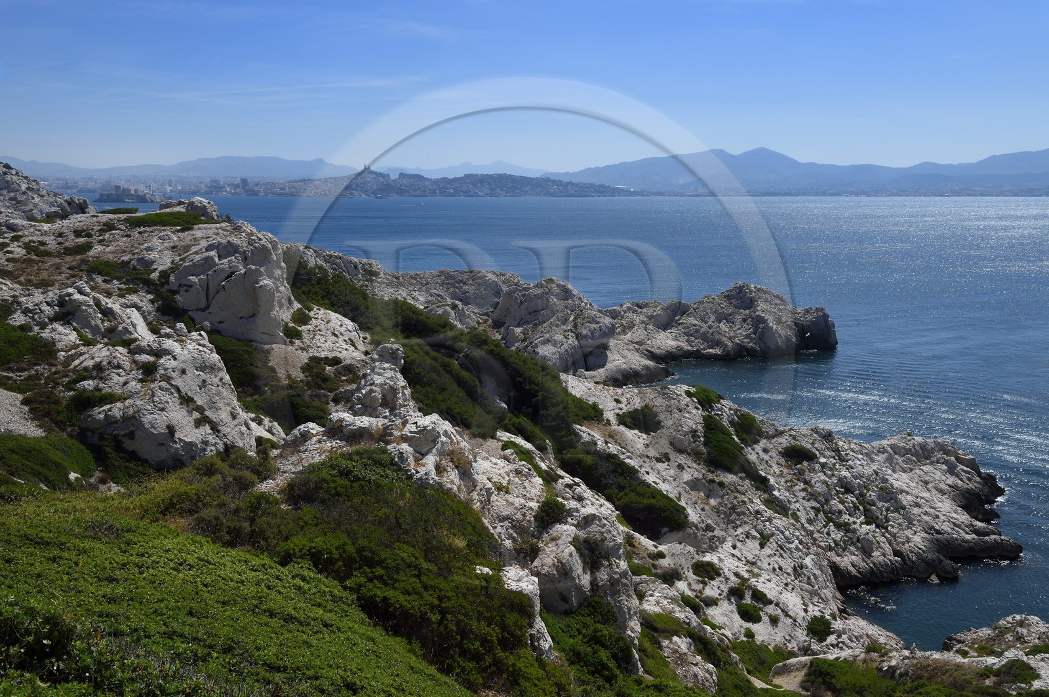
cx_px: 524
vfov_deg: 38.8
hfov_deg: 55.8
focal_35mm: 34
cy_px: 348
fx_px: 990
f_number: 14
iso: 200
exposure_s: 1/320
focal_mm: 34
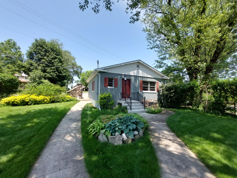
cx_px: 118
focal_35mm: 13
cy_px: 89
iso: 50
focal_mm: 1.74
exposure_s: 1/617
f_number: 2.2
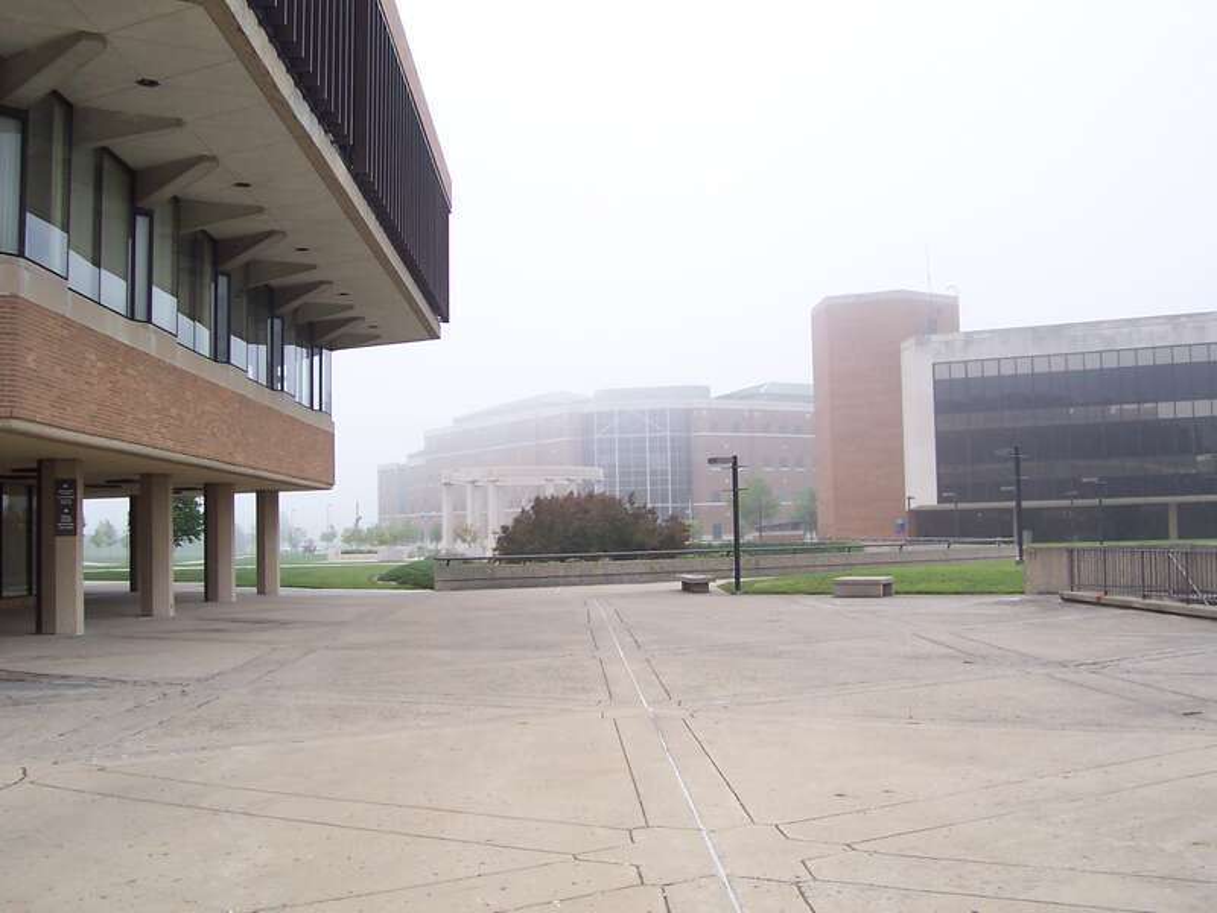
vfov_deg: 38.7
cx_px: 608
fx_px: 1301
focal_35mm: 37
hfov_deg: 50.1
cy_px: 456
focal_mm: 5.6
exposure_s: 1/250
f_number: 2.8
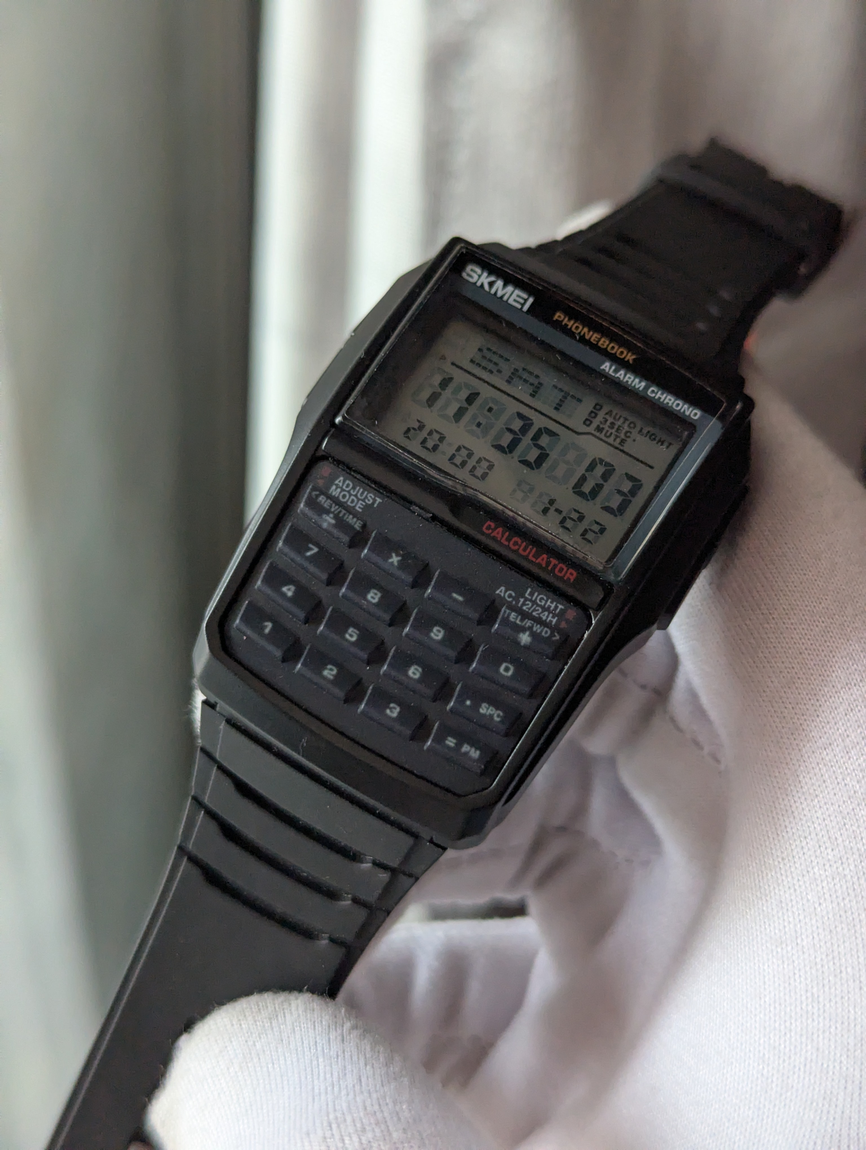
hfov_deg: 30.3
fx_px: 1597
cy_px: 575
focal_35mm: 48
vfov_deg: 39.6
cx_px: 433
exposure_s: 1/276
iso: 750
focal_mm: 6.81
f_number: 1.85
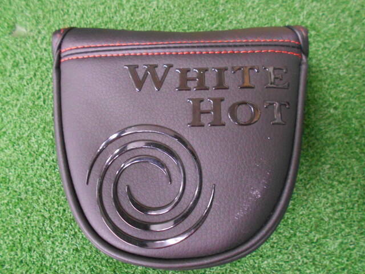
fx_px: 274
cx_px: 182
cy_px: 137
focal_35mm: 26
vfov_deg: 53.1
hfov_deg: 67.3
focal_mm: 4.6
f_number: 3.2
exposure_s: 1/15
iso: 800
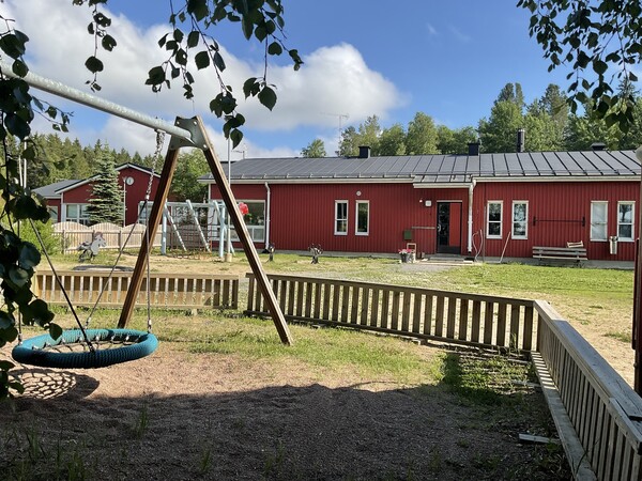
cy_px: 240
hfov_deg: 61.7
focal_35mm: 29
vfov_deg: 48.2
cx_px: 321
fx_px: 538
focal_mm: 3
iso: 16
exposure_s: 1/1451
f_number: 1.8
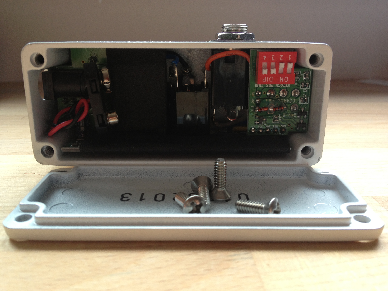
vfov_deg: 40.7
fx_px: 392
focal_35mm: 35
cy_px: 146
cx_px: 194
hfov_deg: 52.6
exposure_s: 1/30
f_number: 2.4
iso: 50
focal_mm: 4.28
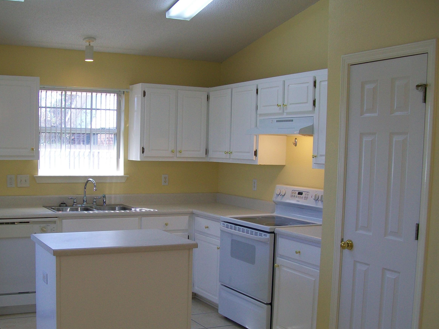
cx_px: 165
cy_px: 207
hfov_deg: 42.6
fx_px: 558
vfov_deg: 32.7
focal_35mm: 44
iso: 64
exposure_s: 1/100
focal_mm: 6.1
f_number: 2.7
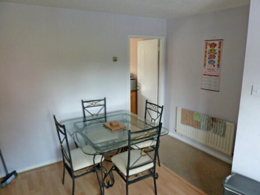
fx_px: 188
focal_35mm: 25
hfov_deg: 69.4
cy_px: 98
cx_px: 130
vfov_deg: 54.9
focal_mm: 4.1
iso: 320
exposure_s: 1/30
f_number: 3.3
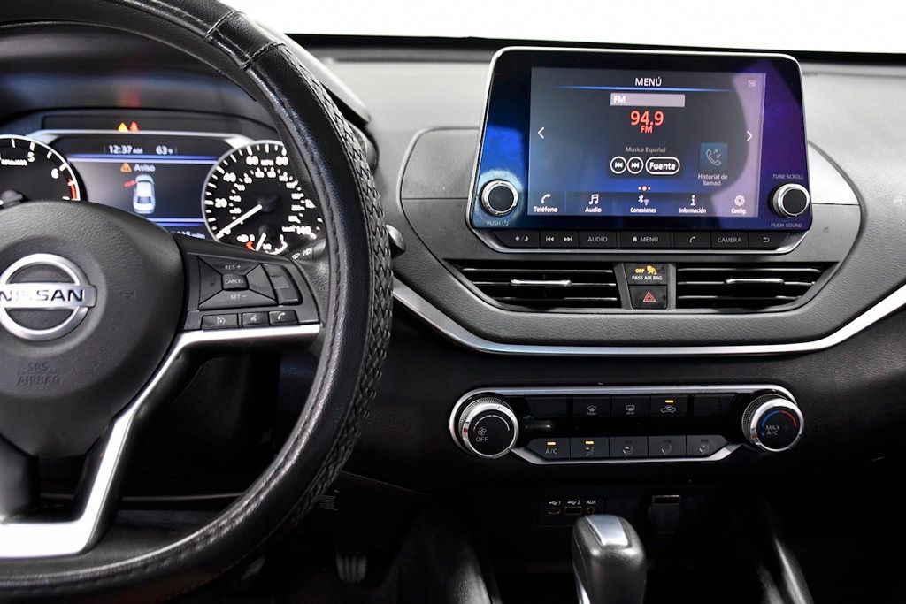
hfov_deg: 48.5
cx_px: 453
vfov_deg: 33.4
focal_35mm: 40
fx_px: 1007
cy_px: 302
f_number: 4
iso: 2500
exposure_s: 1/125
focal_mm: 27
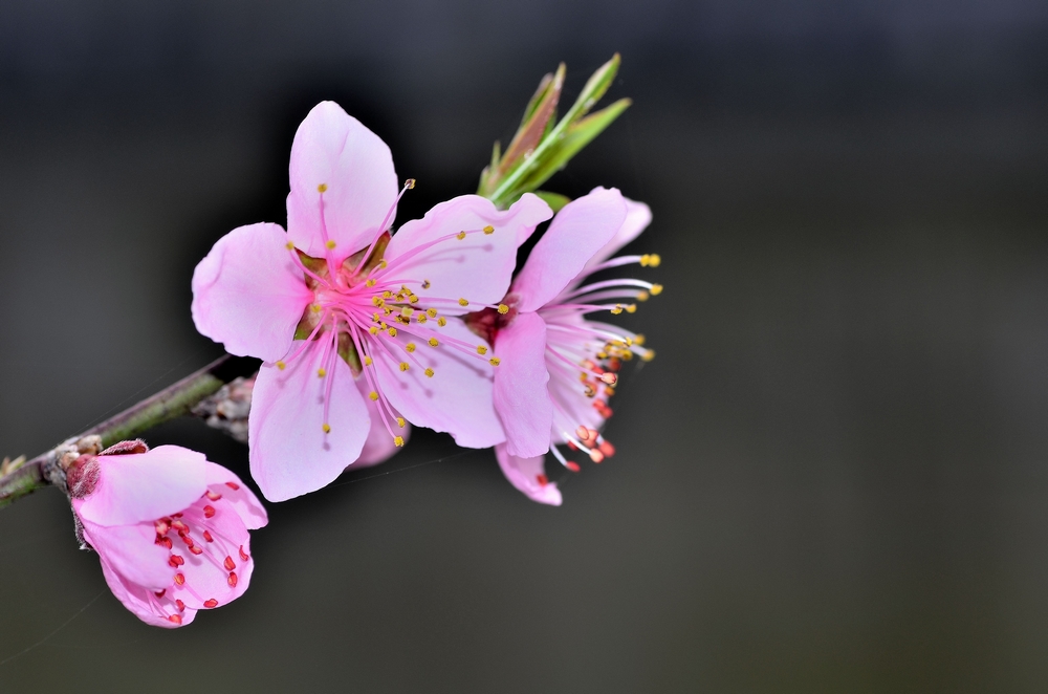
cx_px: 524
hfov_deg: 15.2
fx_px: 3921
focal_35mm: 135
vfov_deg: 10.1
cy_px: 347
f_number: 8
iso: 100
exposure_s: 1/80
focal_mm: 90
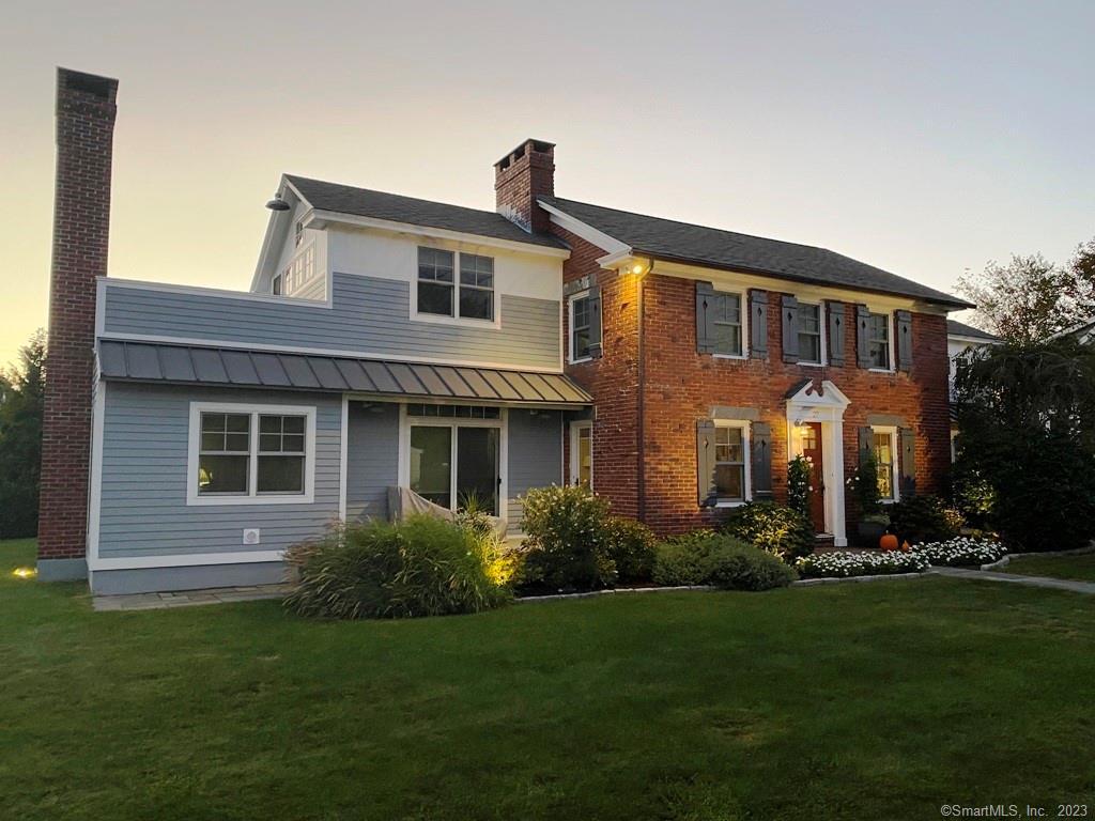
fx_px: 822
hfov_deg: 67.3
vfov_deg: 53.1
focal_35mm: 26
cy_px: 410
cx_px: 548
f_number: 1.8
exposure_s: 1/60
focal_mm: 4.25
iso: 125
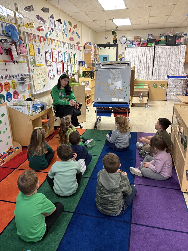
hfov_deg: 53.1
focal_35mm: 26
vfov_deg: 67.3
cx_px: 94
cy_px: 126
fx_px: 188
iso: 160
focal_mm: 5.96
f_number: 1.6
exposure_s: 1/60
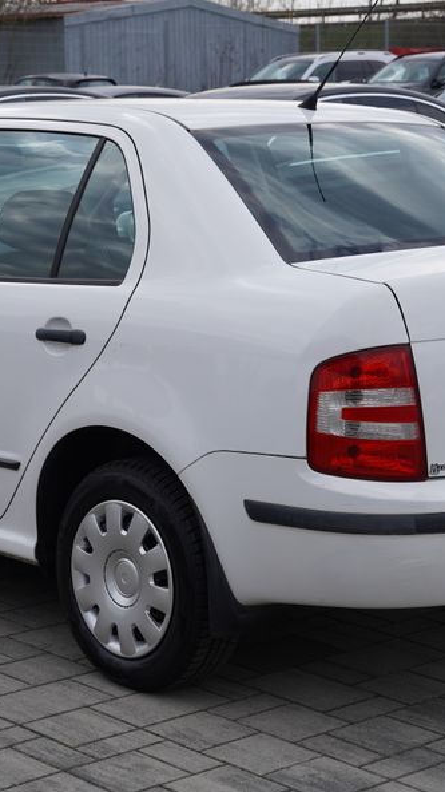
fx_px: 1825
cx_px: 164
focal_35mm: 87
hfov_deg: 13.9
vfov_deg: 24.4
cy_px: 350
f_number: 6.3
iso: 100
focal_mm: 48
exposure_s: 1/250
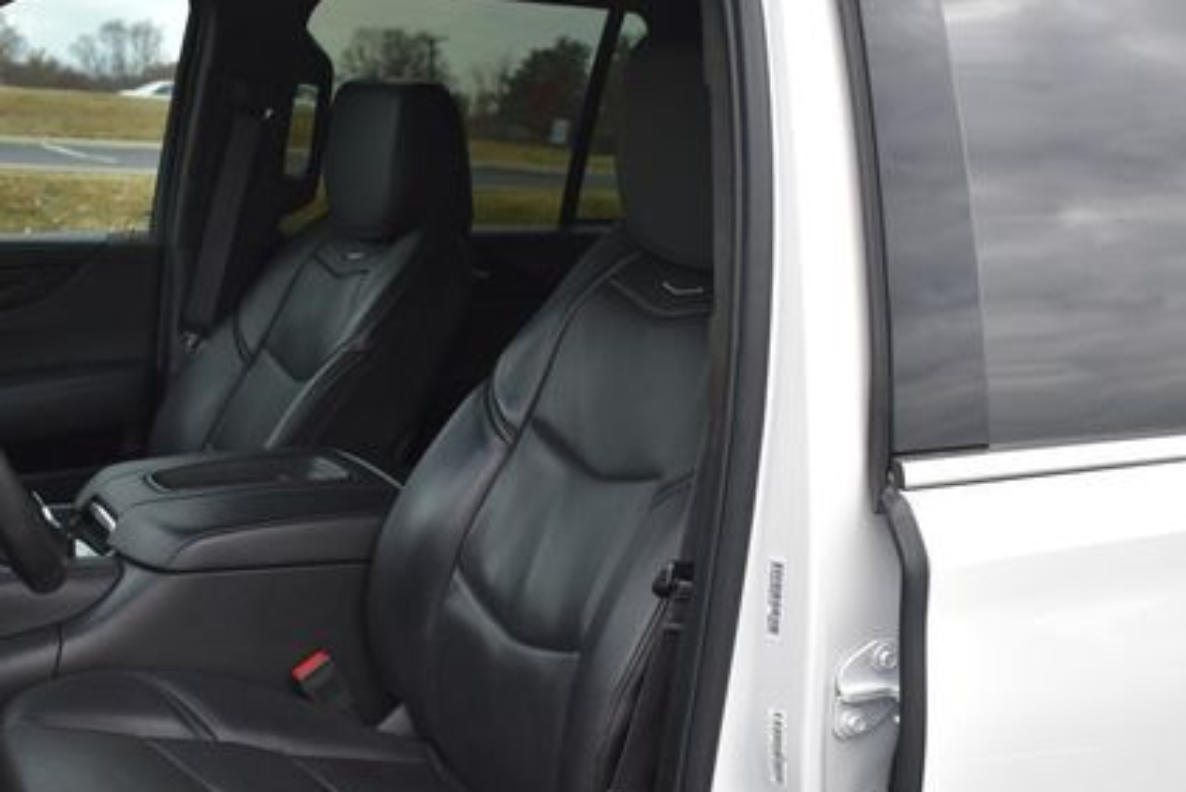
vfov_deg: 28.1
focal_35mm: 48
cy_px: 504
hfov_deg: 41.1
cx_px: 472
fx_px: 1574
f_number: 4.5
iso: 400
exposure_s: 1/250
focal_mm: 21
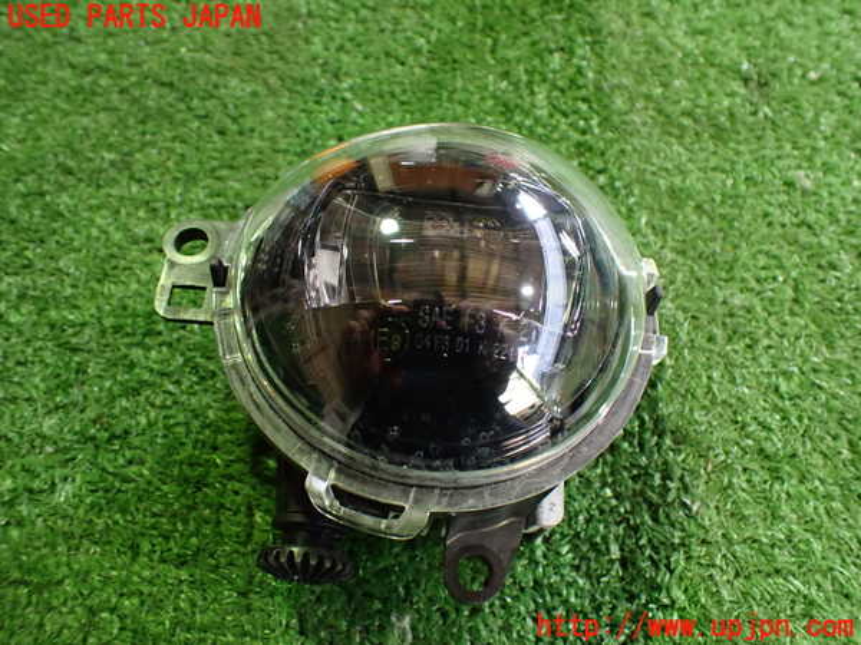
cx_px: 430
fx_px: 746
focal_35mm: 30
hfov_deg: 60.0
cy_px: 322
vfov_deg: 46.8
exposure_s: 1/60
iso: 800
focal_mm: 5.4
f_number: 2.3
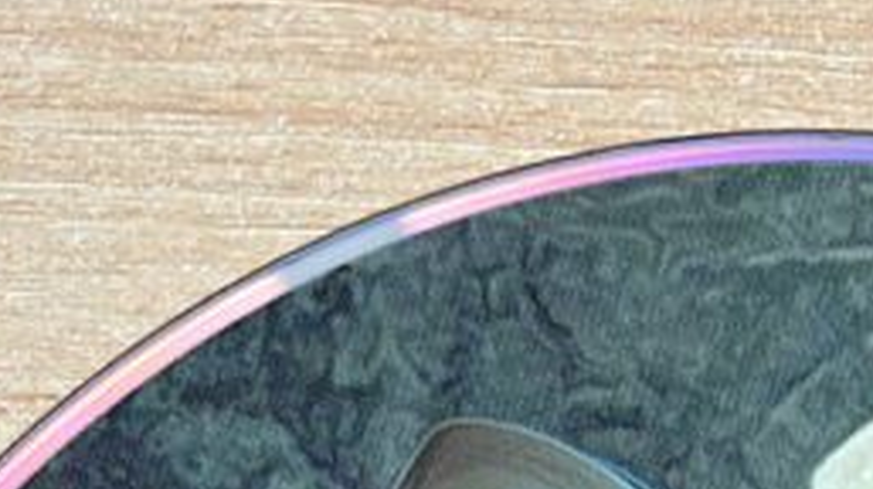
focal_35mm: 113
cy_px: 1219
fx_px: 2613
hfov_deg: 18.6
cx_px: 795
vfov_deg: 9.4
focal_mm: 5.7
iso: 100
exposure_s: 1/121
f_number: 1.5
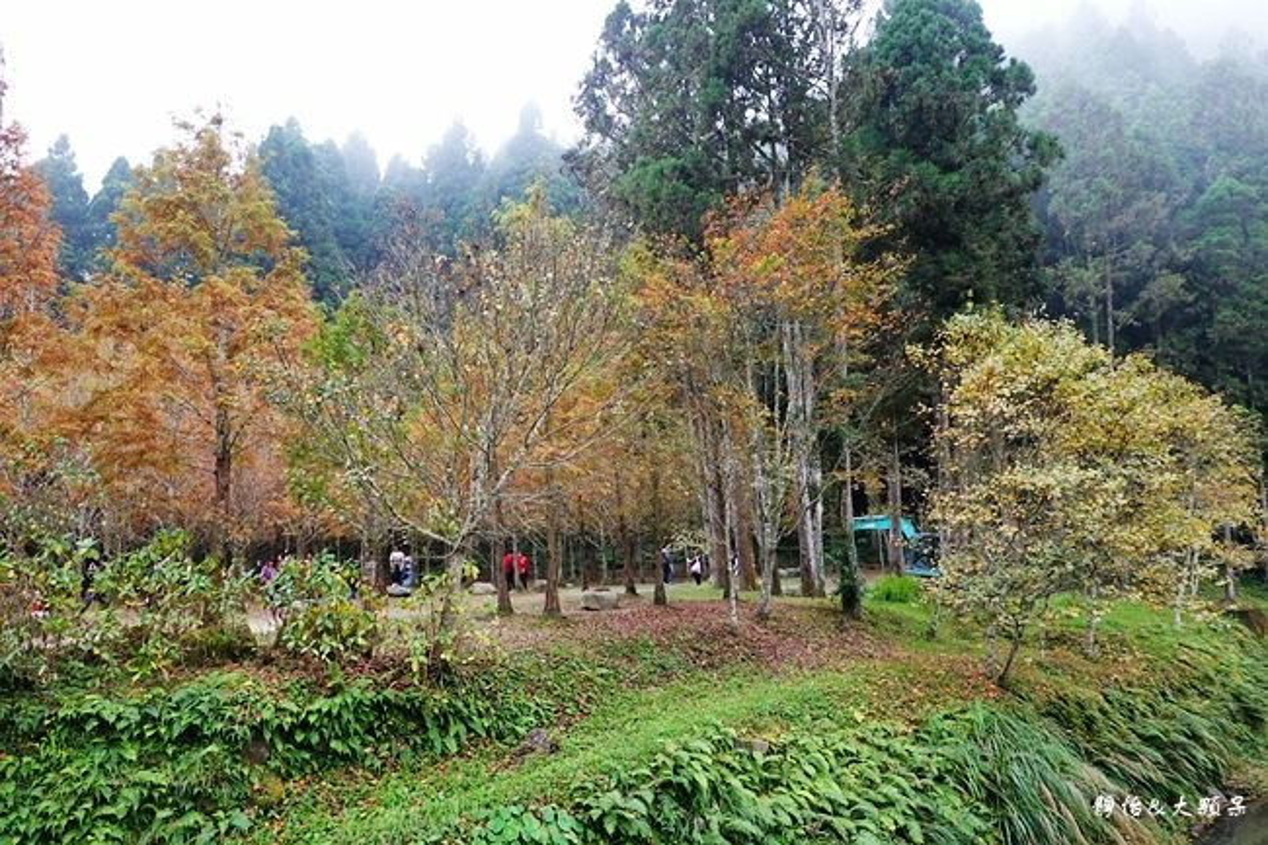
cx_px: 634
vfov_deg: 53.1
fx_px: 845
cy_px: 422
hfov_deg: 73.8
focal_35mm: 24
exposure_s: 1/80
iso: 125
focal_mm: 9
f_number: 2.8
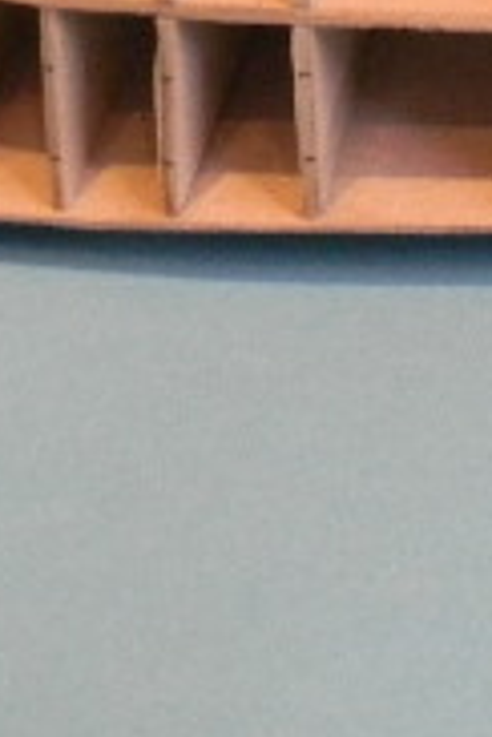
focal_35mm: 102
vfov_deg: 18.6
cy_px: -217
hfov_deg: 12.8
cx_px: 714
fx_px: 2091
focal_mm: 5
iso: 400
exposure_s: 1/14.5
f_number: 3.5
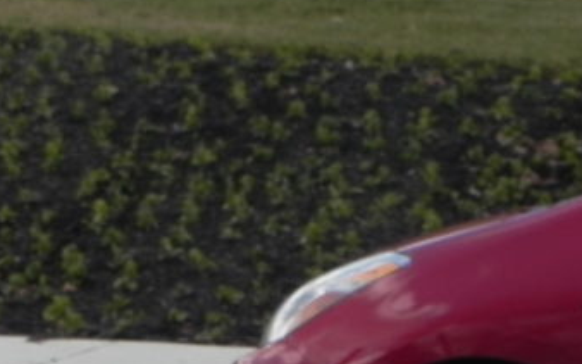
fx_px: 3361
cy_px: -191
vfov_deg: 6.1
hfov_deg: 9.7
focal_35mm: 212
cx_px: -212
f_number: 5.6
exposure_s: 1/290
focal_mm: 11.8
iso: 160
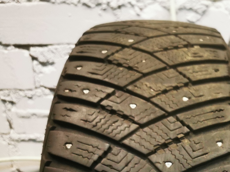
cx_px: 234
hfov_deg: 32.0
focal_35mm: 55
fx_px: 365
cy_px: 164
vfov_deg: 25.5
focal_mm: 5.56
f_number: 1.6
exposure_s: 1/50
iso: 250
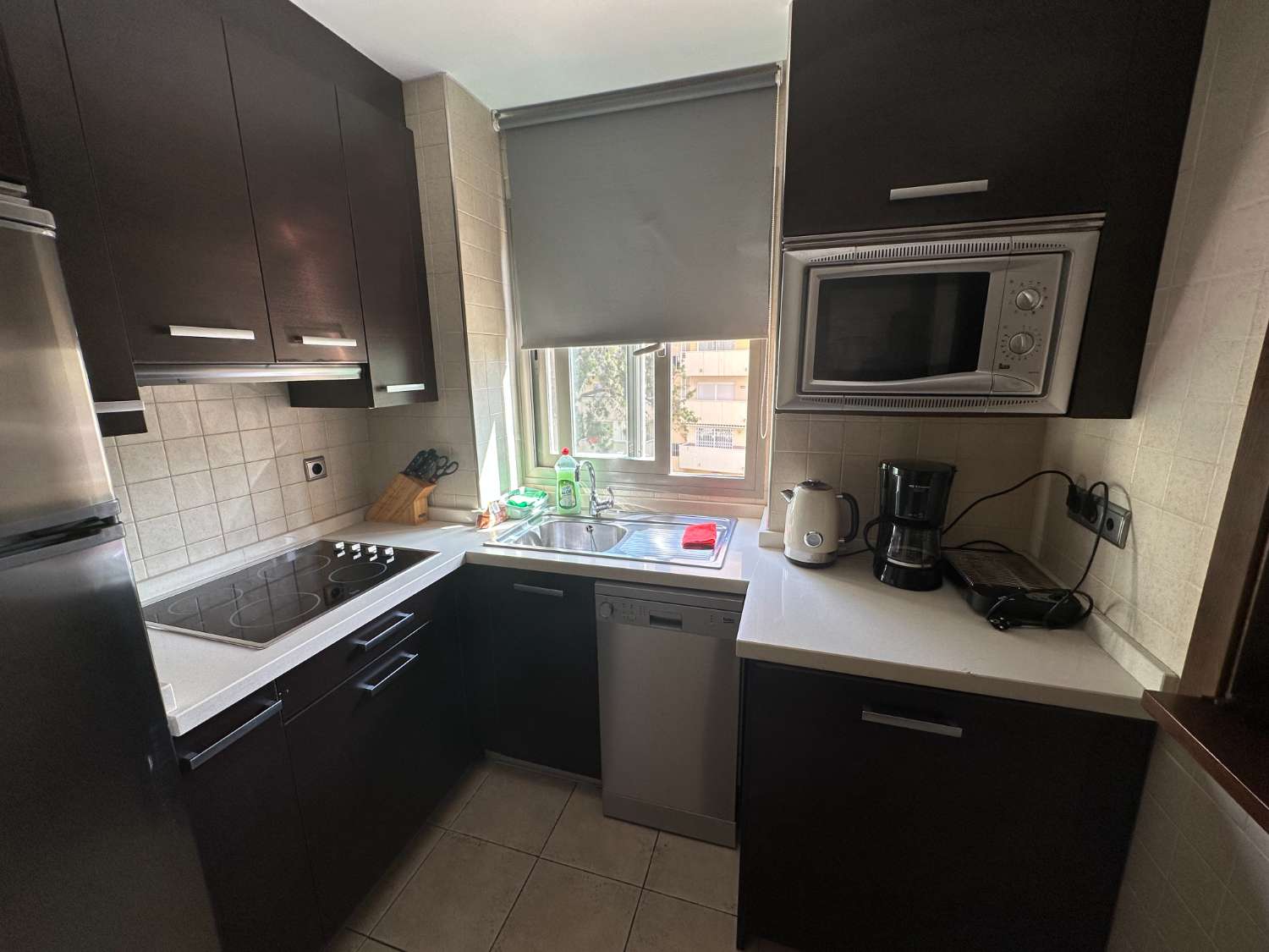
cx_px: 634
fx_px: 513
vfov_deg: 85.7
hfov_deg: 102.1
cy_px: 476
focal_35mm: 14
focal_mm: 2.22
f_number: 2.2
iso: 40
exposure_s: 1/99
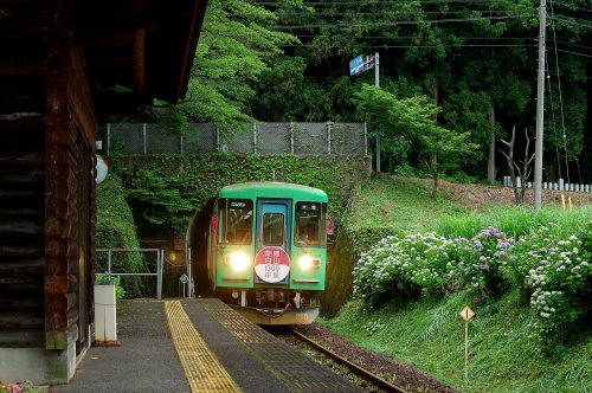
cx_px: 296
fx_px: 690
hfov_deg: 46.5
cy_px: 196
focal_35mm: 42
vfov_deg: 31.8
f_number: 4.5
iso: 640
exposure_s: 1/200
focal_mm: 28
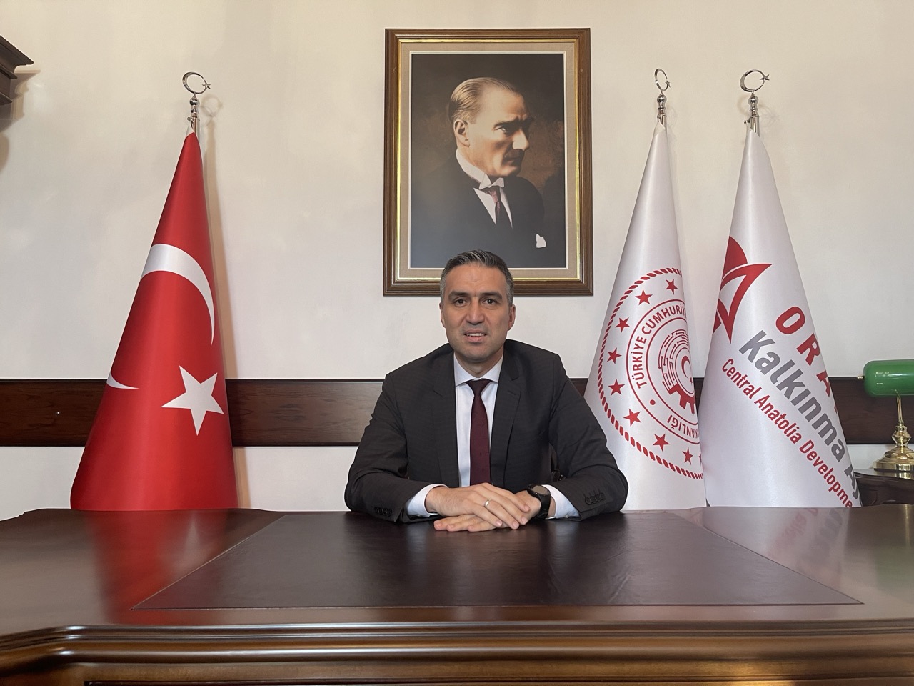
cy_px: 343
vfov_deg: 54.9
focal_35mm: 25
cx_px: 457
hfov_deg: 69.4
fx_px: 660
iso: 200
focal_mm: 5.1
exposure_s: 1/50
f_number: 1.6
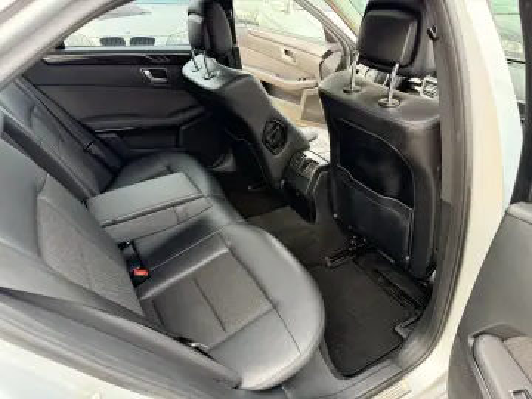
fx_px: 369
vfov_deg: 56.8
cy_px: 200
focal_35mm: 24
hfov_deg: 71.6
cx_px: 266
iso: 200
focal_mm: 6.76
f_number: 1.78
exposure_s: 1/133
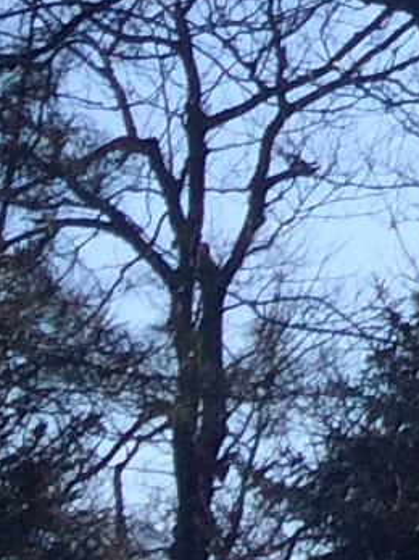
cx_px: 2111
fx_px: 4409
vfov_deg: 6.7
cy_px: -960
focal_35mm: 273
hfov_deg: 4.6
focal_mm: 4.15
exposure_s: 1/1642
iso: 32
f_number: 2.2
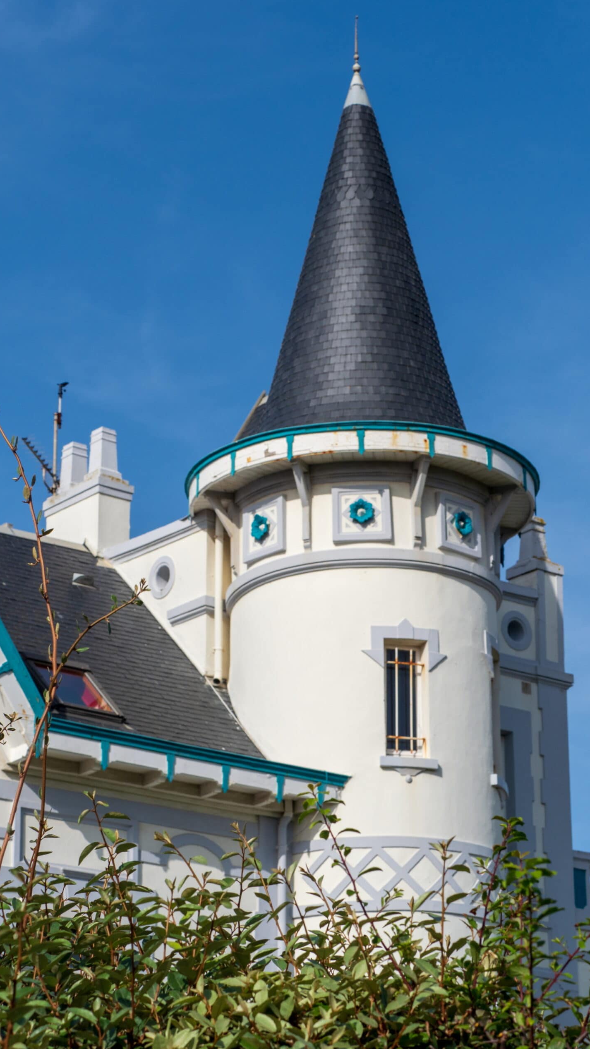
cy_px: 522
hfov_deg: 13.7
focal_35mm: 88
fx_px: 2447
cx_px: 372
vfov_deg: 24.2
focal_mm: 40
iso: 200
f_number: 5.6
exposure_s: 1/1600
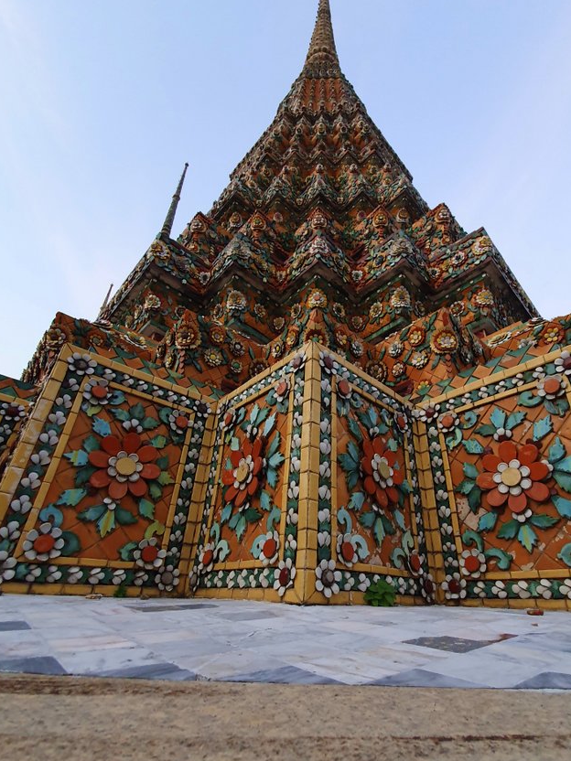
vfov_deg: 94.2
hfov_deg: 77.9
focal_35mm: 16
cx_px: 312
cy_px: 417
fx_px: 352
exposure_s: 1/50
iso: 250
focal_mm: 1.8
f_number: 2.2
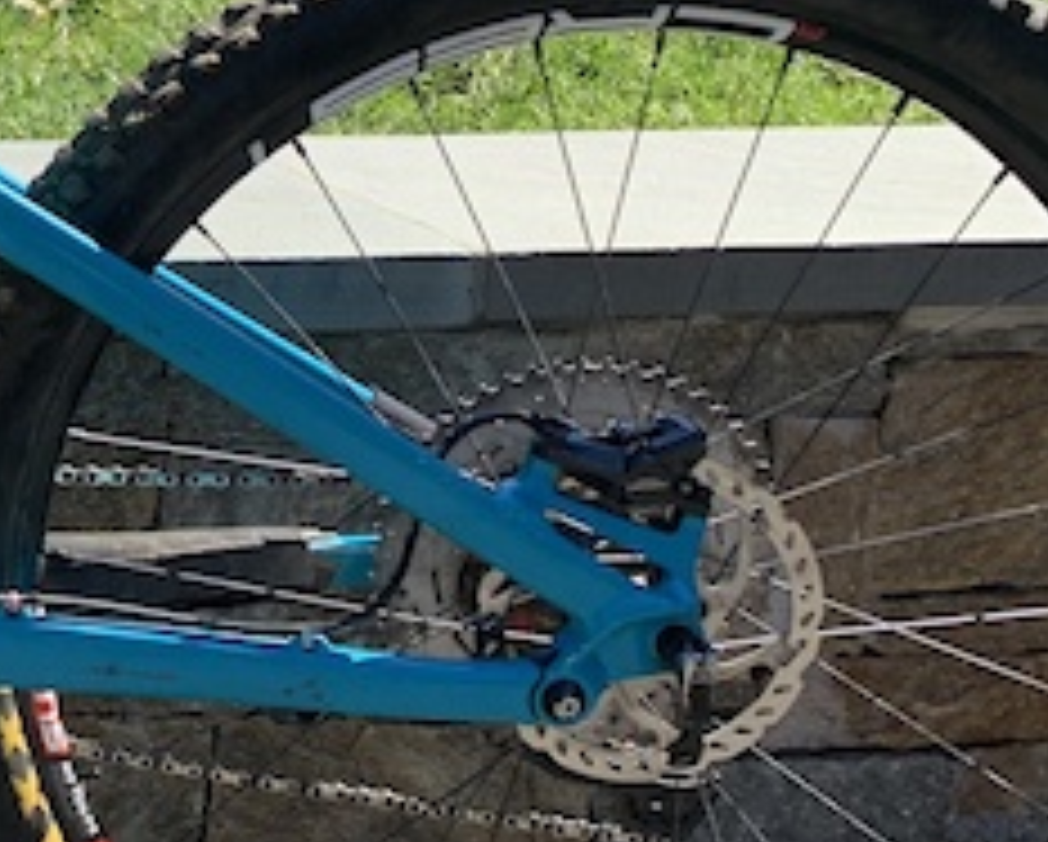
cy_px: 104
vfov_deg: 17.5
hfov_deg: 19.0
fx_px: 2702
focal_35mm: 87
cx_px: -562
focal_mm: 4.25
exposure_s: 1/635
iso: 25
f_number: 1.8
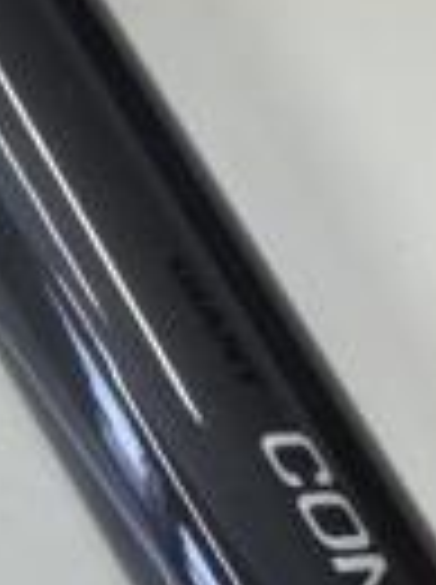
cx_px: 36
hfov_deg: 14.6
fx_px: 1685
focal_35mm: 100
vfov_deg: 19.7
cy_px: 234
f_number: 2.2
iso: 32
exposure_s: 1/60
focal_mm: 4.15
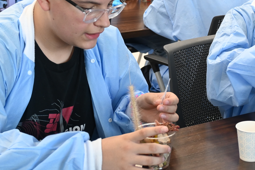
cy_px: 48
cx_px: 172
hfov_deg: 24.6
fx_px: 580
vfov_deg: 16.6
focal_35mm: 82
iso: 1100
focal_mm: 29
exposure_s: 1/125
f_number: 4.8
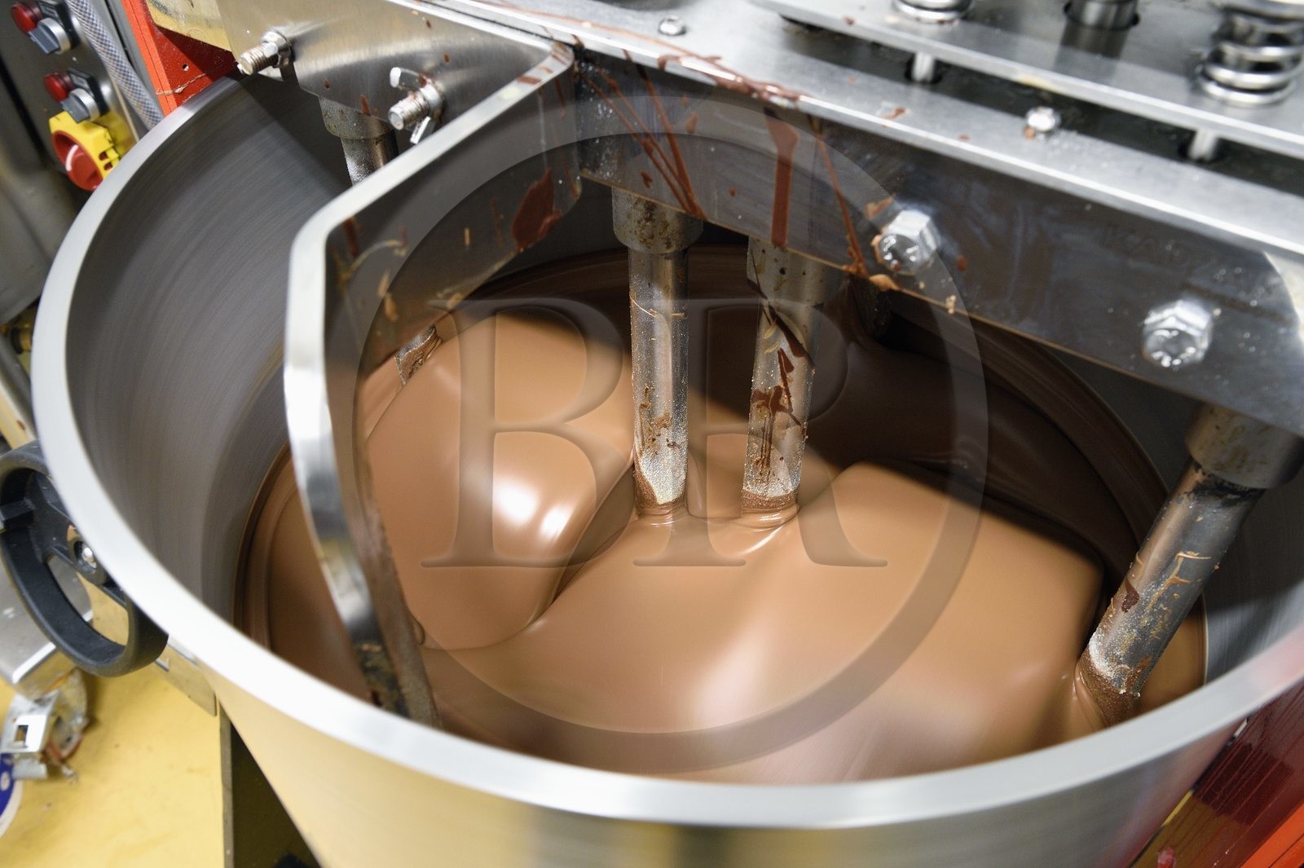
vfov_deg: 42.3
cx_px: 652
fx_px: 1122
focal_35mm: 31
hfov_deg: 60.3
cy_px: 434
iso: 1600
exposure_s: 1/15
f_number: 8
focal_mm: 31
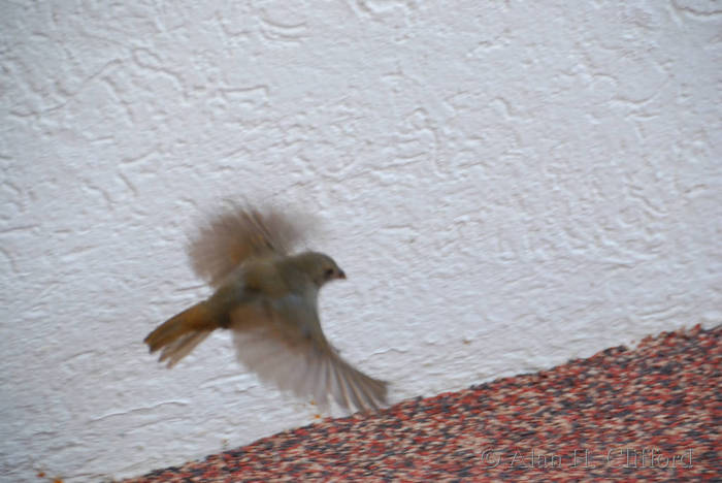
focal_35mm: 300
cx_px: 361
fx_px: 6021
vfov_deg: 4.6
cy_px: 242
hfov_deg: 6.9
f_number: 5.6
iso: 800
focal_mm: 200
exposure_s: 1/400
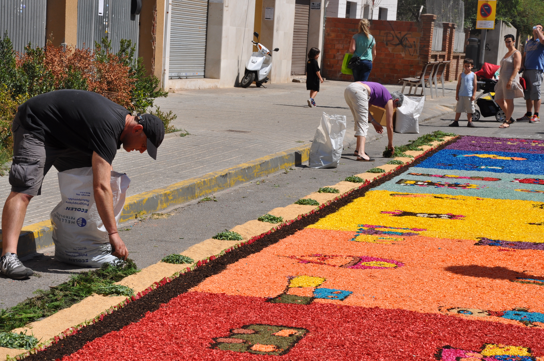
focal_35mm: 93
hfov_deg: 21.9
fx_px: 1404
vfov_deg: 14.7
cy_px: 180
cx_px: 272
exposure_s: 1/500
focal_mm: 62
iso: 200
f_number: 11
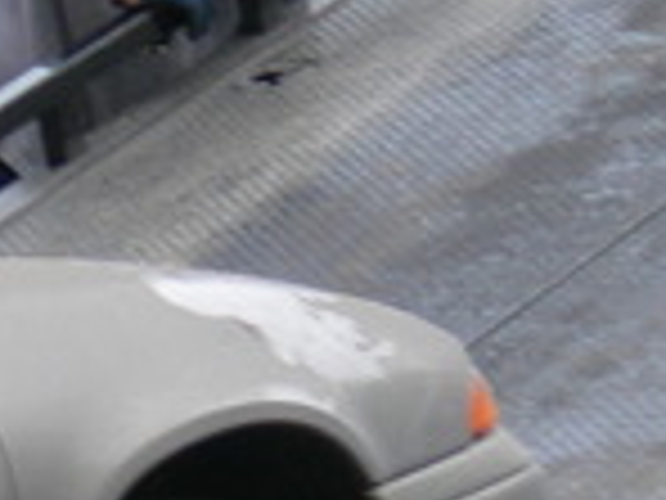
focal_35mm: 437
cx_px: 220
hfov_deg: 4.5
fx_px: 8408
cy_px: 324
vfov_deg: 3.4
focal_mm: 14.9
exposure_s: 1/30
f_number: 3.7
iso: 59
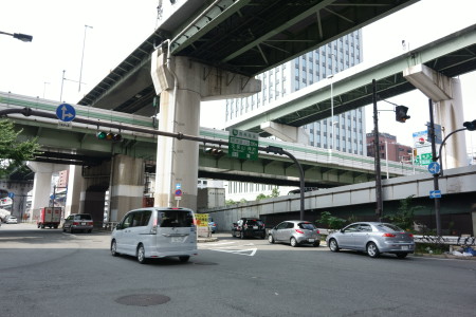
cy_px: 158
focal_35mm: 28
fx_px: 370
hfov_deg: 65.5
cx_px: 238
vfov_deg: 46.4
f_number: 8
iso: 125
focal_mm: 10.4
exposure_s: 1/100
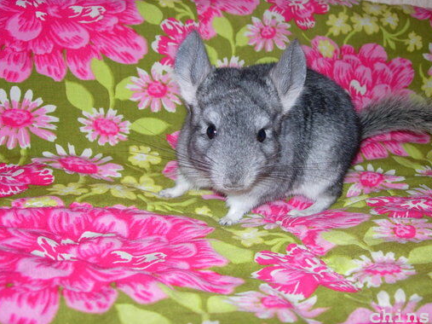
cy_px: 148
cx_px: 250
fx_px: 599
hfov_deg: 39.6
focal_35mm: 48
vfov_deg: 30.2
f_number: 2.8
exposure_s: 1/64
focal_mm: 7.8
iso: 79
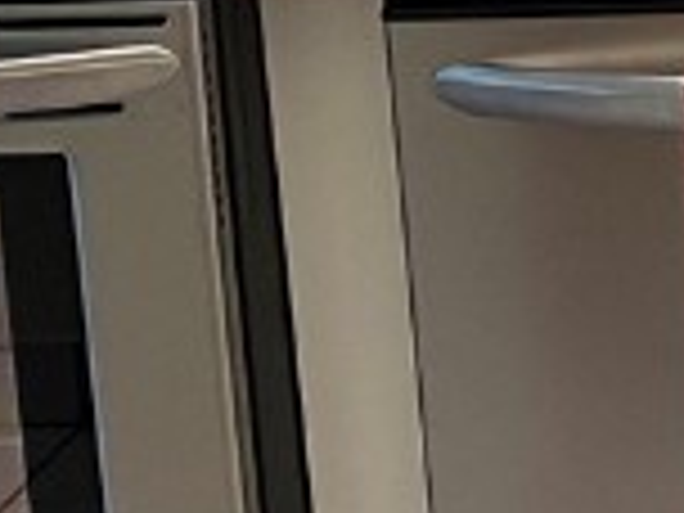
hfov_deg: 10.4
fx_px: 3458
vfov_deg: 8.2
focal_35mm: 175
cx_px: 1372
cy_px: -342
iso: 100
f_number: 1.8
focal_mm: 4.25
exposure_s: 1/60
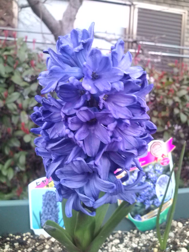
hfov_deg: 44.2
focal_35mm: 32
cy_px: 126
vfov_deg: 56.8
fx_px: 233
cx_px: 94
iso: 64
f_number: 2.8
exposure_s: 1/25.4
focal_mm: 3.3
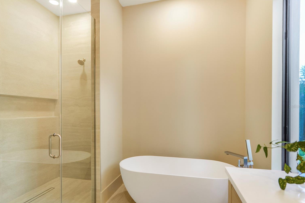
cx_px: 146
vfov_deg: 64.5
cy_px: 106
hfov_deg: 86.9
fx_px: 161
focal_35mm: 19
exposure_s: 1/40
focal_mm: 12
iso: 100
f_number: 2.2
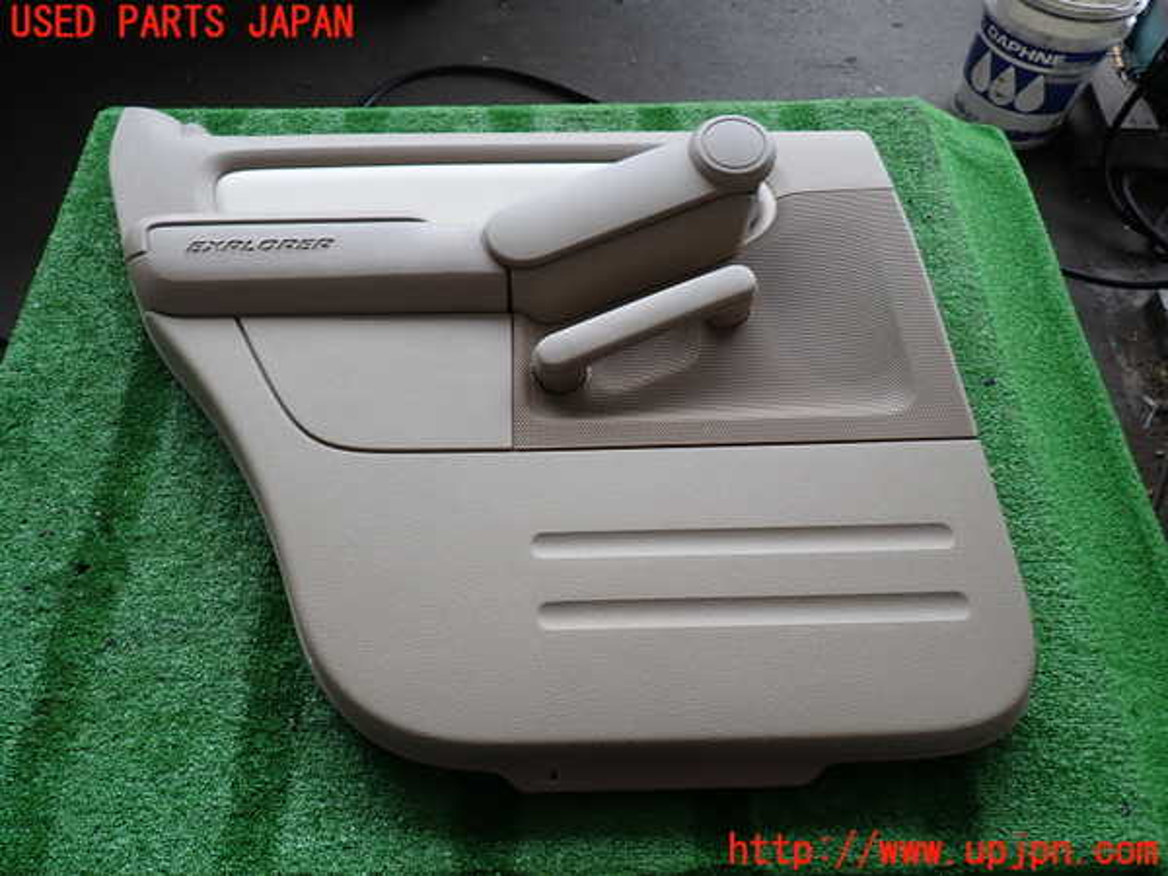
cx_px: 584
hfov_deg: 69.4
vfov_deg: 54.9
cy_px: 438
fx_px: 844
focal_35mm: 25
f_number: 2
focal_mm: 4.5
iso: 100
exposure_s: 1/80
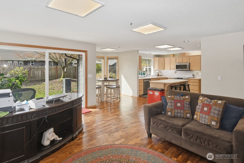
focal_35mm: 16
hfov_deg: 96.8
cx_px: 122
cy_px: 82
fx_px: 108
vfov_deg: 73.7
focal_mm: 11
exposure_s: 1/15
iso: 320
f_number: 10
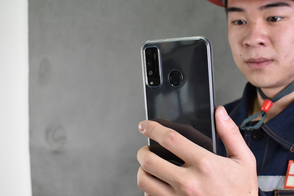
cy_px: 105
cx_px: 194
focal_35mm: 52
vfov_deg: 26.0
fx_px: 425
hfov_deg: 37.8
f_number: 6.3
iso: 560
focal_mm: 26
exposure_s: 1/40
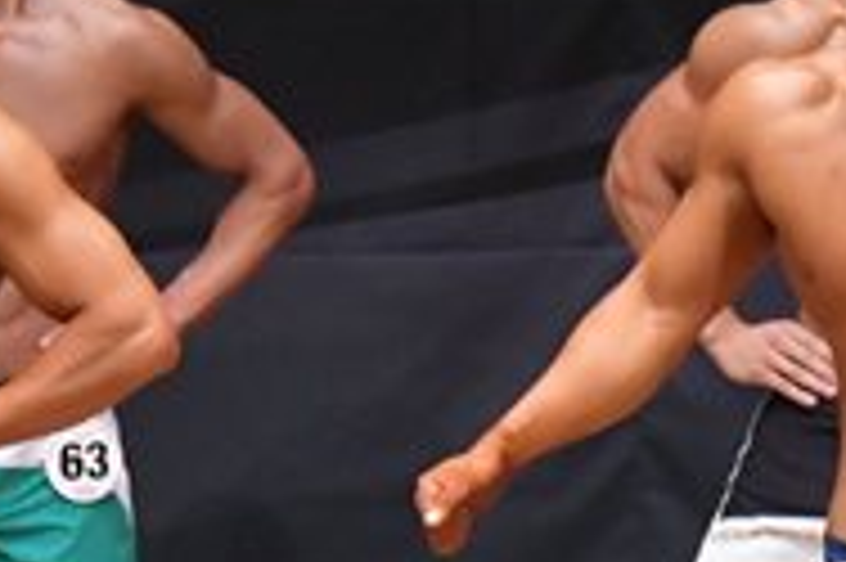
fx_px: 21812
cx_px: 889
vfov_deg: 1.5
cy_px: 522
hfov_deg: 2.2
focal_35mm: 929
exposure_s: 1/400
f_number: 5.6
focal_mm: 150
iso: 6400
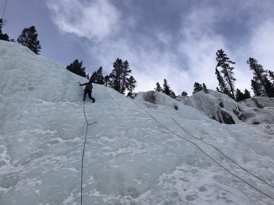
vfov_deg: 48.2
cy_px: 99
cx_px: 141
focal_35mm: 29
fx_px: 230
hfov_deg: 61.6
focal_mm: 3.99
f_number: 1.8
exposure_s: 1/1453
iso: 20
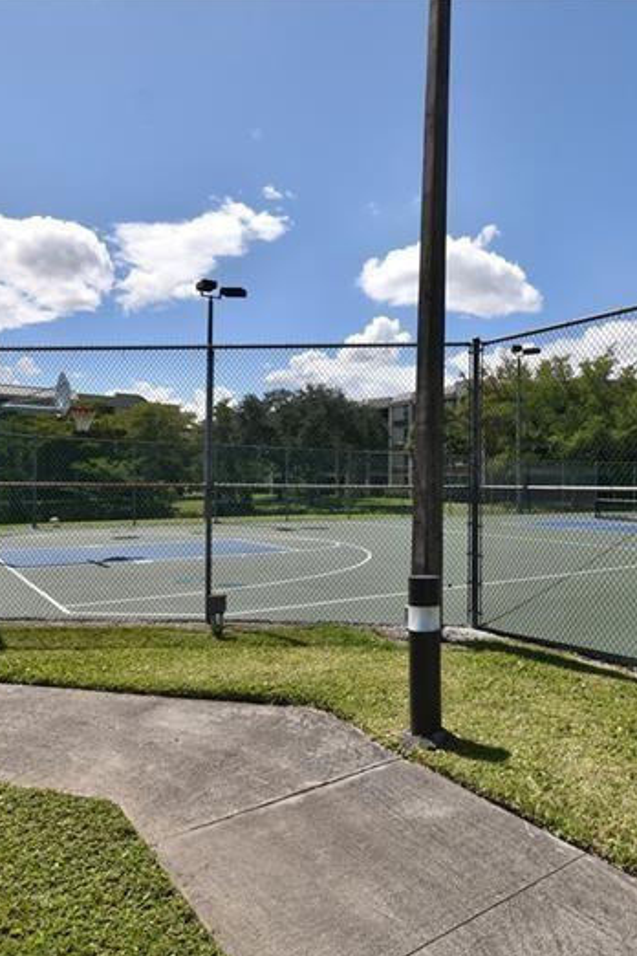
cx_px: 388
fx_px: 610
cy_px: 484
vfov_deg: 76.1
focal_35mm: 23
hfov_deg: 54.6
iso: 100
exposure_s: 1/320
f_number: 9
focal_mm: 10
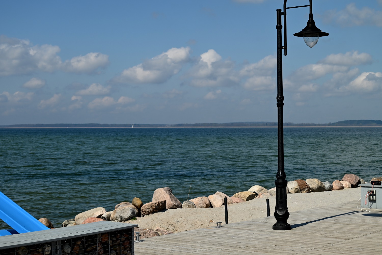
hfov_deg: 28.8
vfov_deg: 19.5
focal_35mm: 70
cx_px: 191
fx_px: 743
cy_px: 128
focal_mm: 70
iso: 100
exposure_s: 1/800
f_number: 7.1
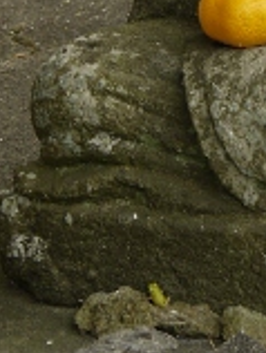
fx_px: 1655
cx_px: 407
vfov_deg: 11.7
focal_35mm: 162
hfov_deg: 8.9
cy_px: -165
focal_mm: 20
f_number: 6.3
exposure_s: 1/80
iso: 100
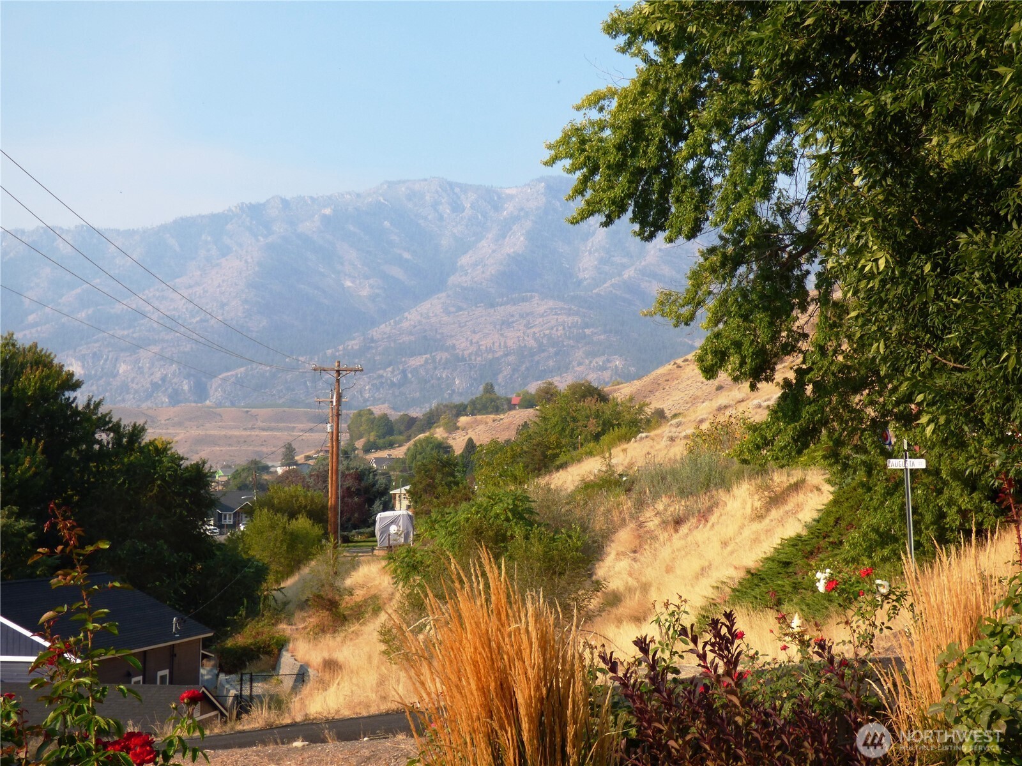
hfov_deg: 31.7
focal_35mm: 61
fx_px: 1801
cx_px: 511
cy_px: 383
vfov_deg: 24.0
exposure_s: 1/640
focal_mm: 10.34
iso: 100
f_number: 4.1
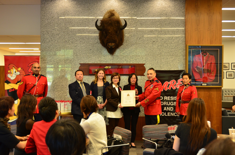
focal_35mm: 44
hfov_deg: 45.0
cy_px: 78
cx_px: 118
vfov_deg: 30.7
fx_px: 283
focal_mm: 29
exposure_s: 1/40
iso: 800
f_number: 4
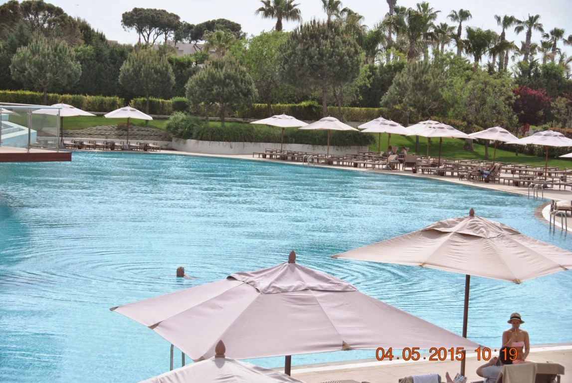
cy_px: 192
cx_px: 286
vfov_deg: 14.7
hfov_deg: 21.9
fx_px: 1480
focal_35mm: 93
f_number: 5.6
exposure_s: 1/500
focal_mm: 62
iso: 110
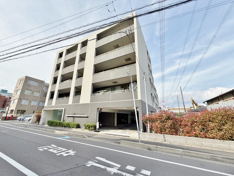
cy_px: 88
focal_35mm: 14
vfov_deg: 85.7
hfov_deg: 102.0
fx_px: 95
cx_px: 117
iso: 50
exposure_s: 1/1613
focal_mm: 2.22
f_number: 2.2
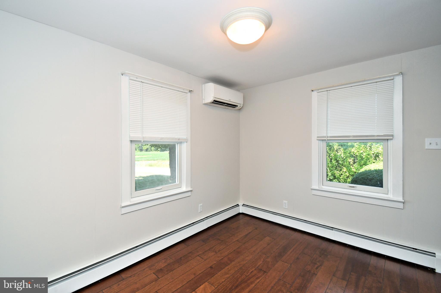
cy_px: 146
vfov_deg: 77.3
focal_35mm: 15
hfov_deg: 100.4
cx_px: 220
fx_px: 184
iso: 800
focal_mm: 10
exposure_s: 1/250
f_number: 6.3
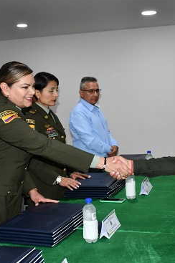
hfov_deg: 24.8
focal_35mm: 54
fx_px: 394
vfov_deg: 36.9
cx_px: 124
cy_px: 129
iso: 400
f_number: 3.5
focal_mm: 22
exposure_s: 1/125
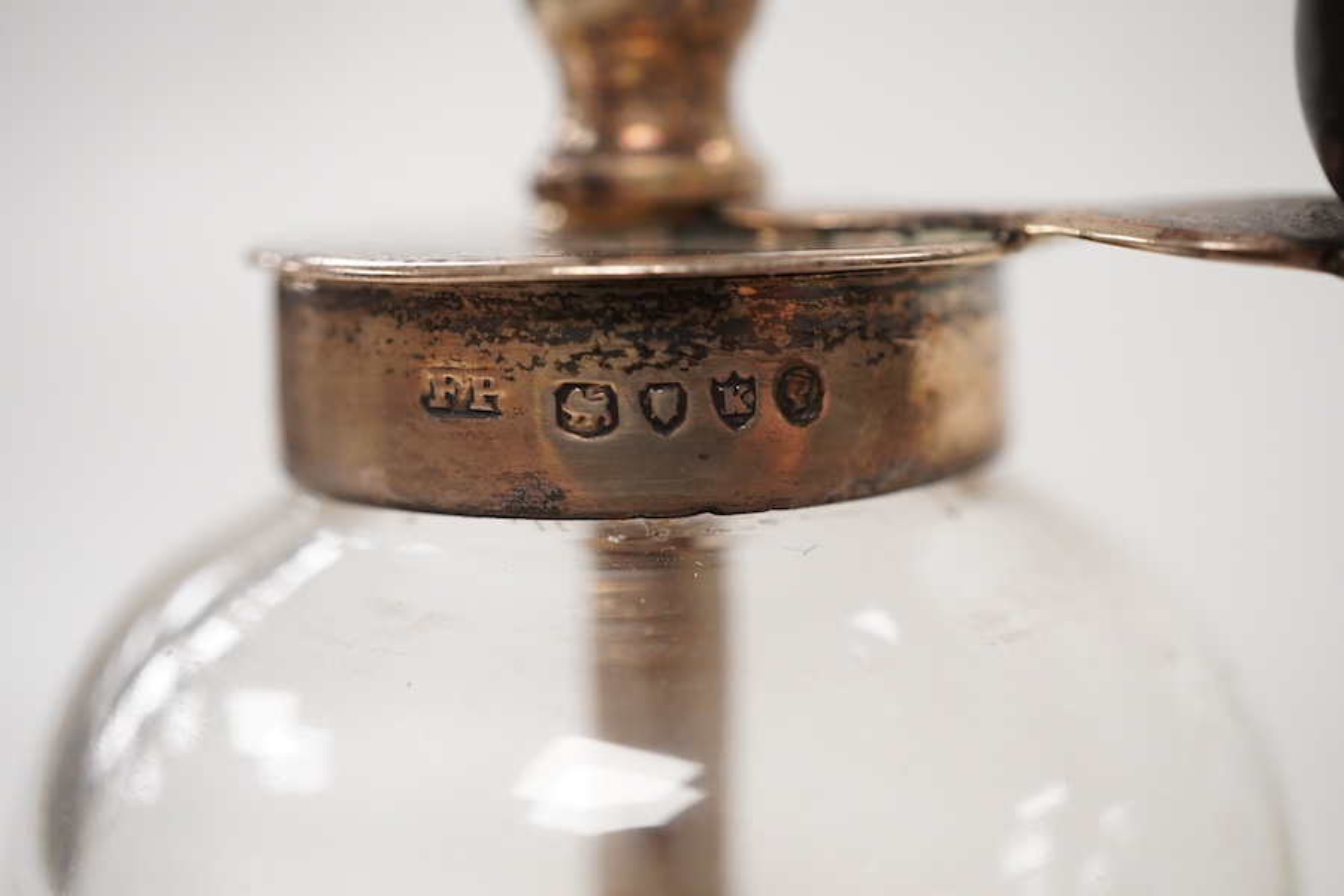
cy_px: 448
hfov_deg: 43.6
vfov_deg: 29.9
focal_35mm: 45
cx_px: 672
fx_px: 1680
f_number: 8
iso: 1250
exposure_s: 1/125
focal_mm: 30
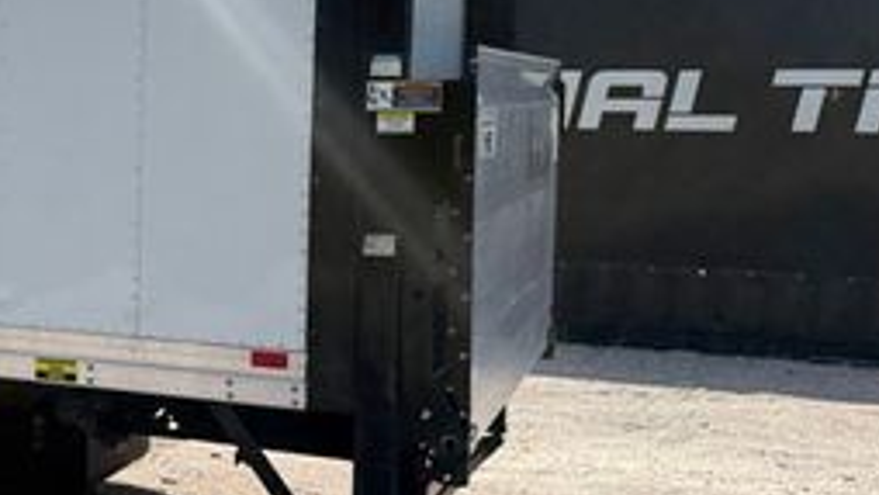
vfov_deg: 18.3
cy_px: 194
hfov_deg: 28.5
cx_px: -121
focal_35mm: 66
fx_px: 1539
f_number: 1.78
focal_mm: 6.76
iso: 80
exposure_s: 1/8130
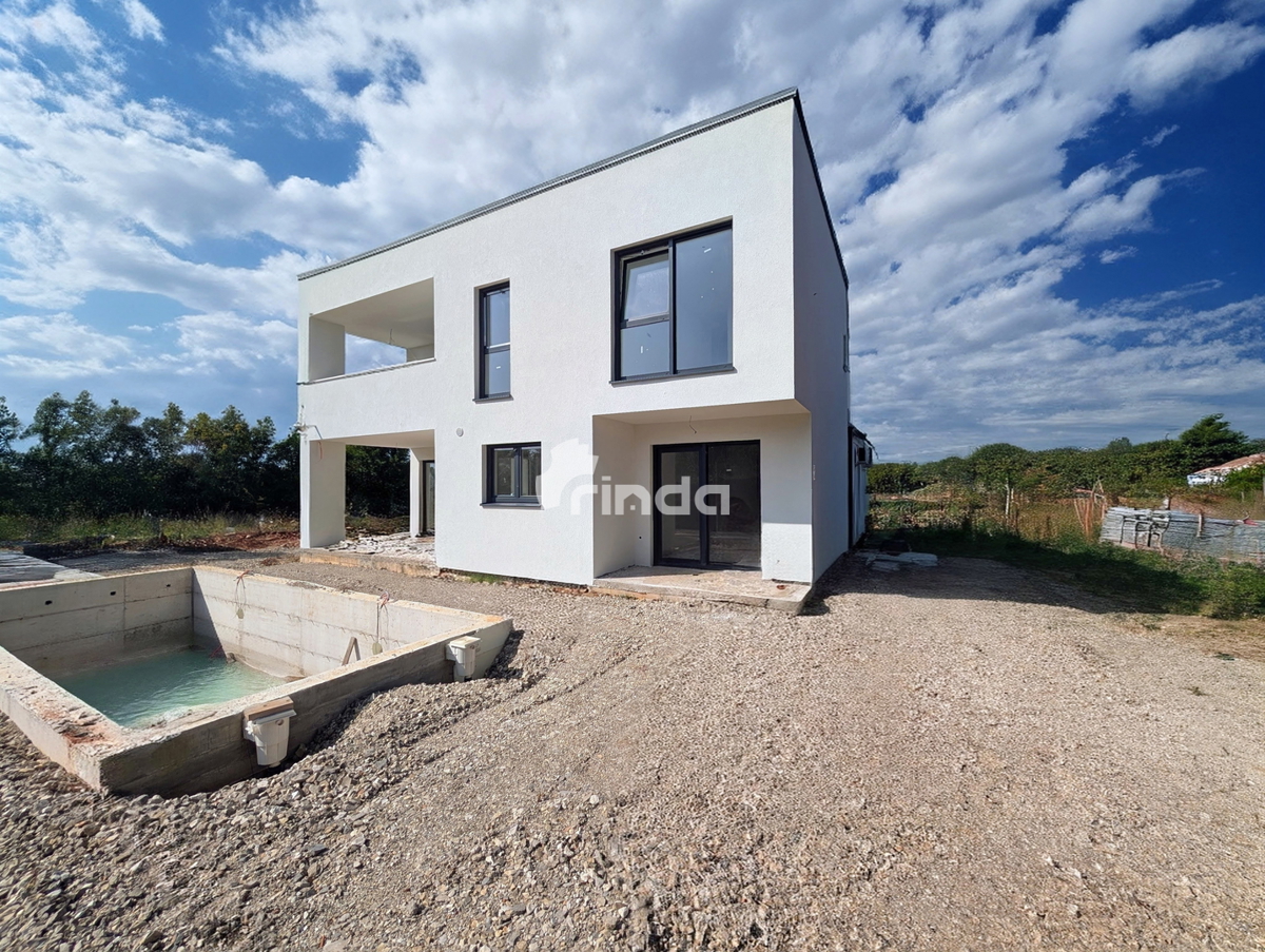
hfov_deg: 110.5
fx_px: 439
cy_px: 476
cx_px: 632
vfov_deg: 94.6
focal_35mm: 12
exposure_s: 1/3448
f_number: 1.7
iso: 54
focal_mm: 2.02
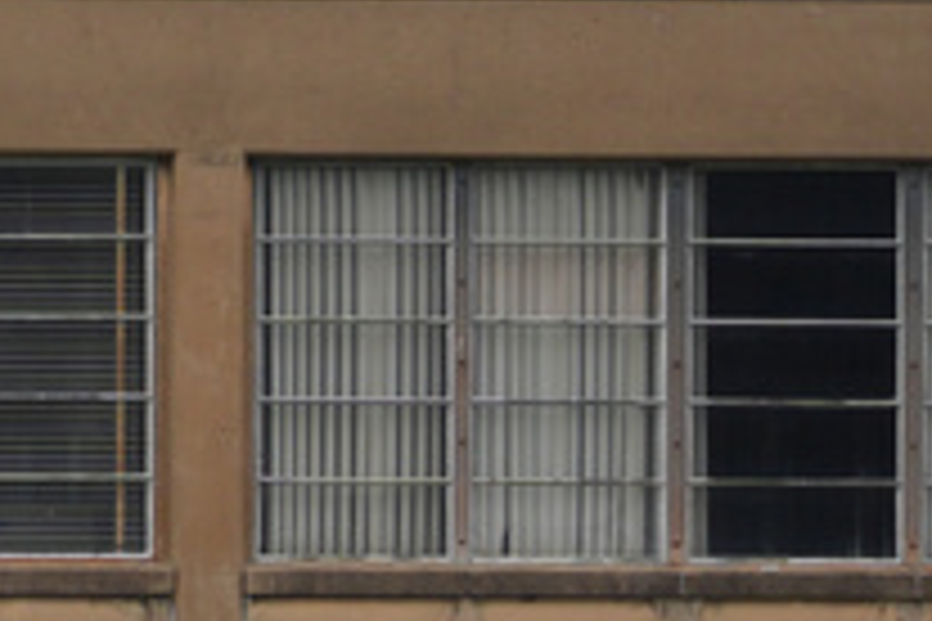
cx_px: -977
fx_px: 51127
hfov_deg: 1.0
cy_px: 439
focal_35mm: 1975
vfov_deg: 0.7
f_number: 5.6
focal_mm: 400
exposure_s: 1/1250
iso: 200
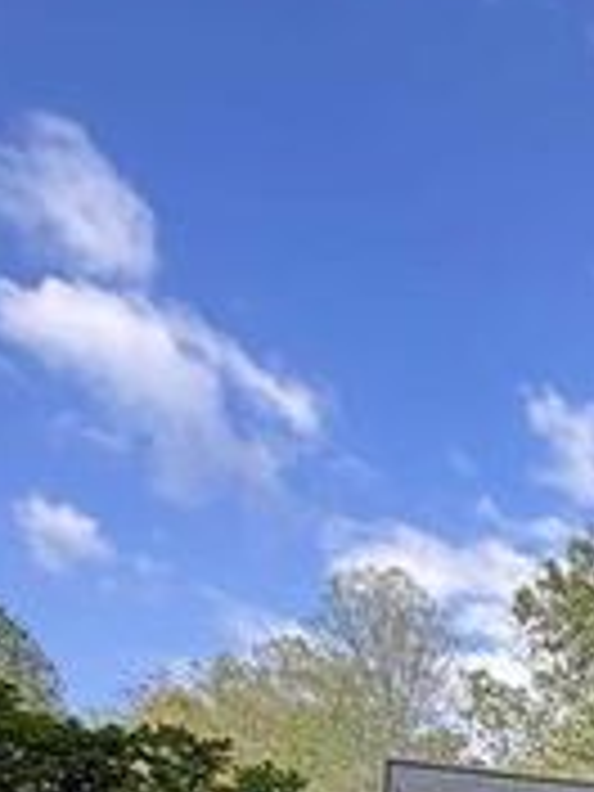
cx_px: 1098
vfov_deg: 28.4
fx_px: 1213
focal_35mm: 53
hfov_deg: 19.6
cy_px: 1078
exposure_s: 1/178
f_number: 2.2
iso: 40
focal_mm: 2.22
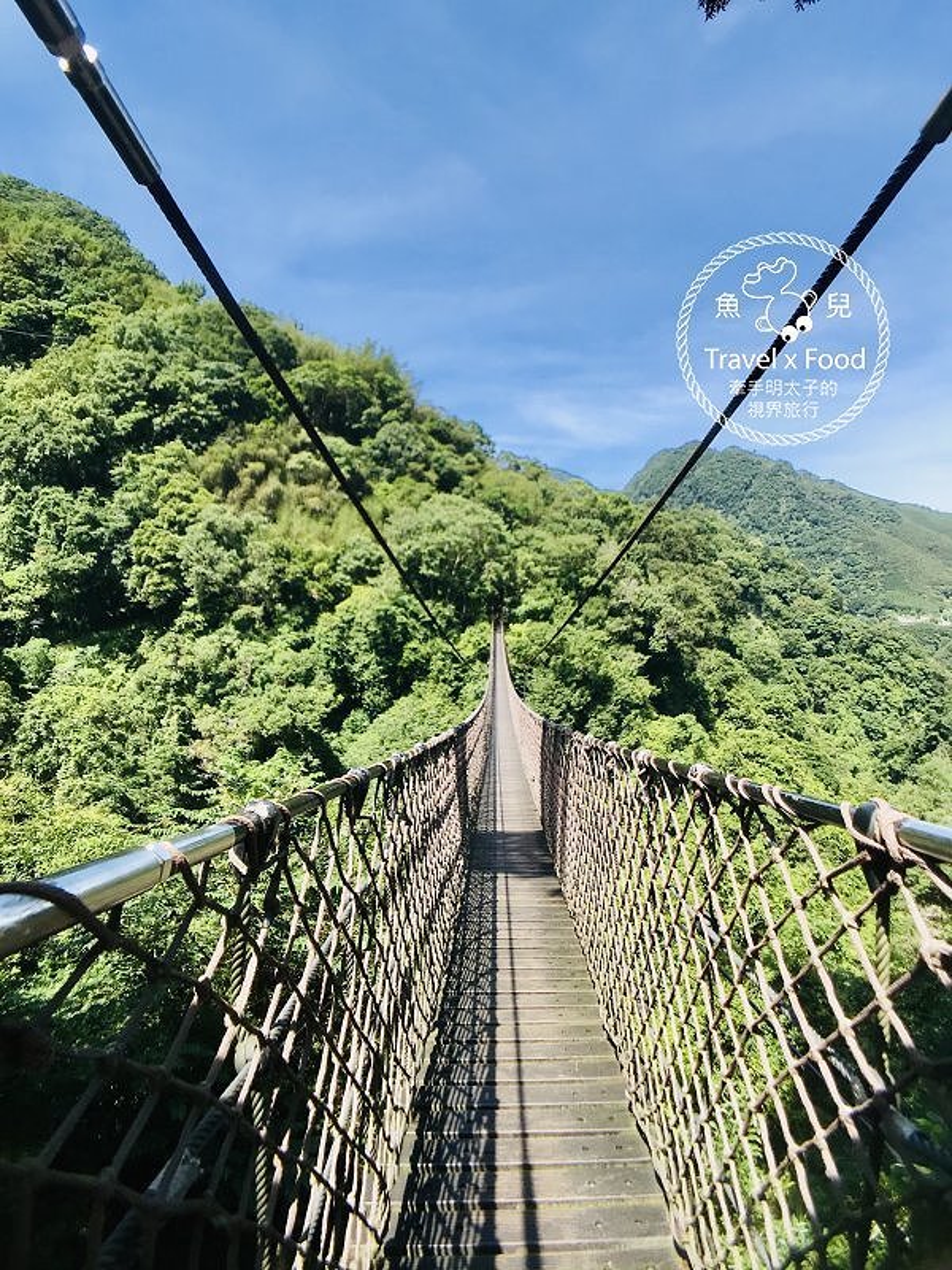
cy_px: 635
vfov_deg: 63.4
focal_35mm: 28
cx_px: 476
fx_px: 1027
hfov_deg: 49.7
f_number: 1.8
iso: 20
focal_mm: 3.99
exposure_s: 1/1277
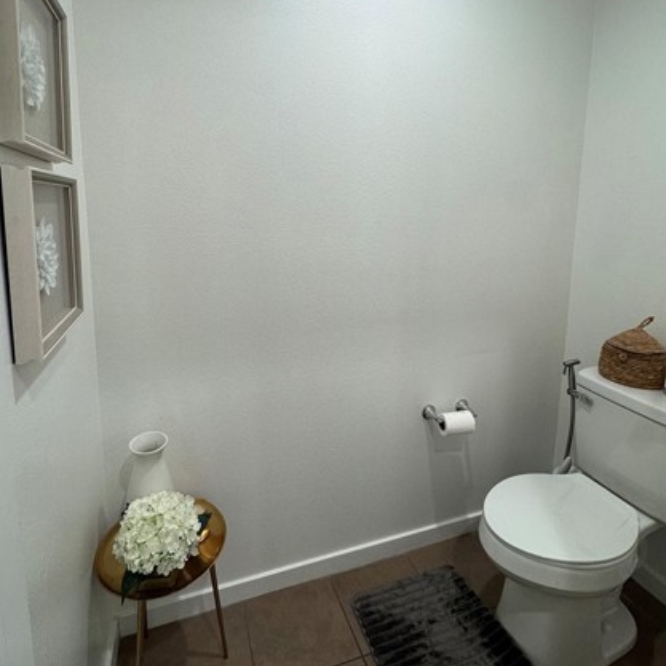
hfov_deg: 77.5
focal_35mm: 19
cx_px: 305
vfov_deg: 76.6
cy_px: 260
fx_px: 414
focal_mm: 2.22
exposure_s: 1/120
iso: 160
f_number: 2.2
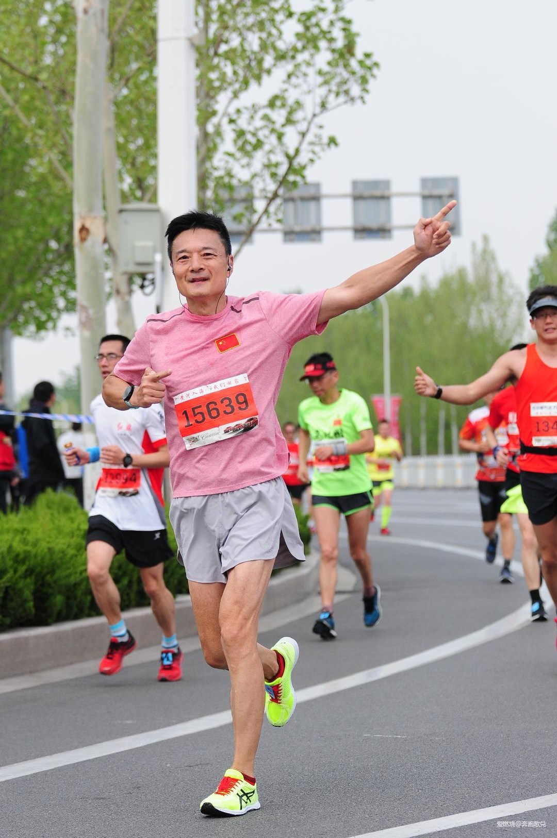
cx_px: 278
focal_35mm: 128
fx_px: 2966
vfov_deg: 16.1
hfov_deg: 10.7
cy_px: 419
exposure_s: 1/3200
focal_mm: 85
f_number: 3.2
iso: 400
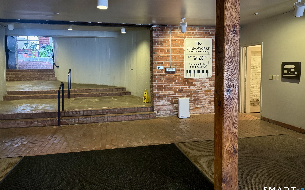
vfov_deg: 47.4
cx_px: 154
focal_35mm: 26
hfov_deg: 70.4
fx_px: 216
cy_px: 79
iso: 640
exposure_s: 1/40
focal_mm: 6.76
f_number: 1.78
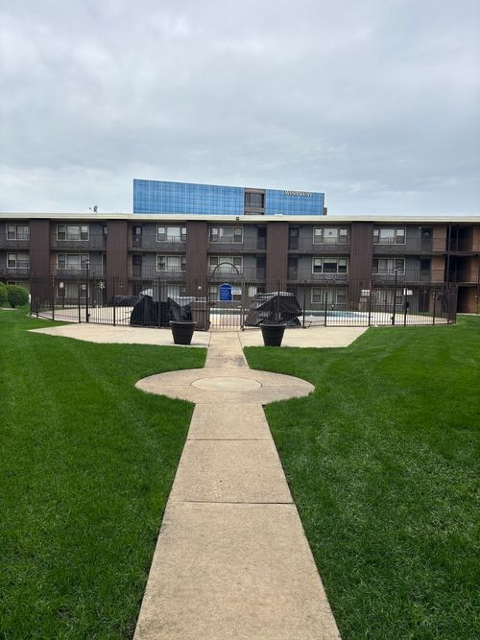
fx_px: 481
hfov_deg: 53.0
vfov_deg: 67.3
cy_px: 320
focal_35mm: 26
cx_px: 240
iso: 50
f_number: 1.6
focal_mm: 5.96
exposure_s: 1/2105
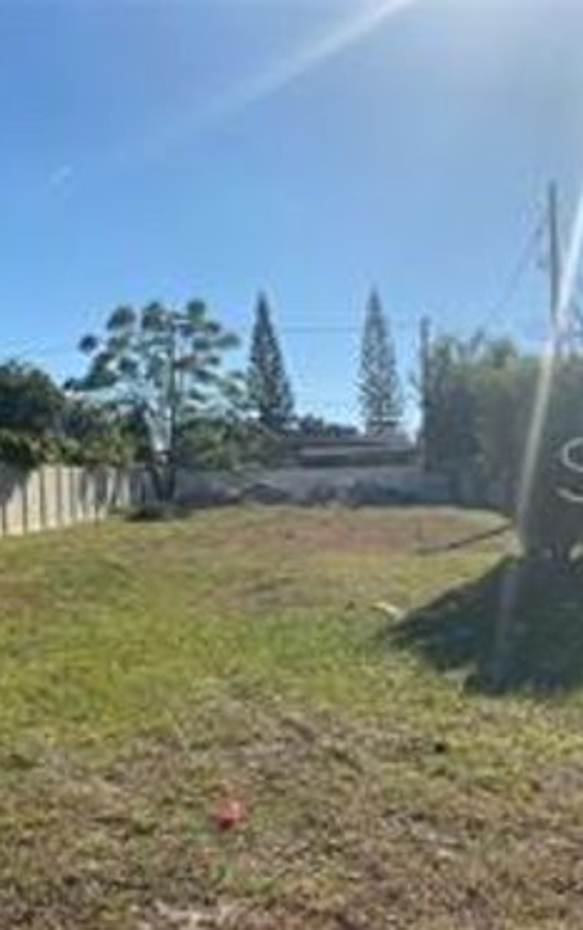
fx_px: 939
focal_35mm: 37
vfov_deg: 52.7
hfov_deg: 34.4
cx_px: 330
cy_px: 466
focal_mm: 4.25
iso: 32
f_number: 1.8
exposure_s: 1/5747
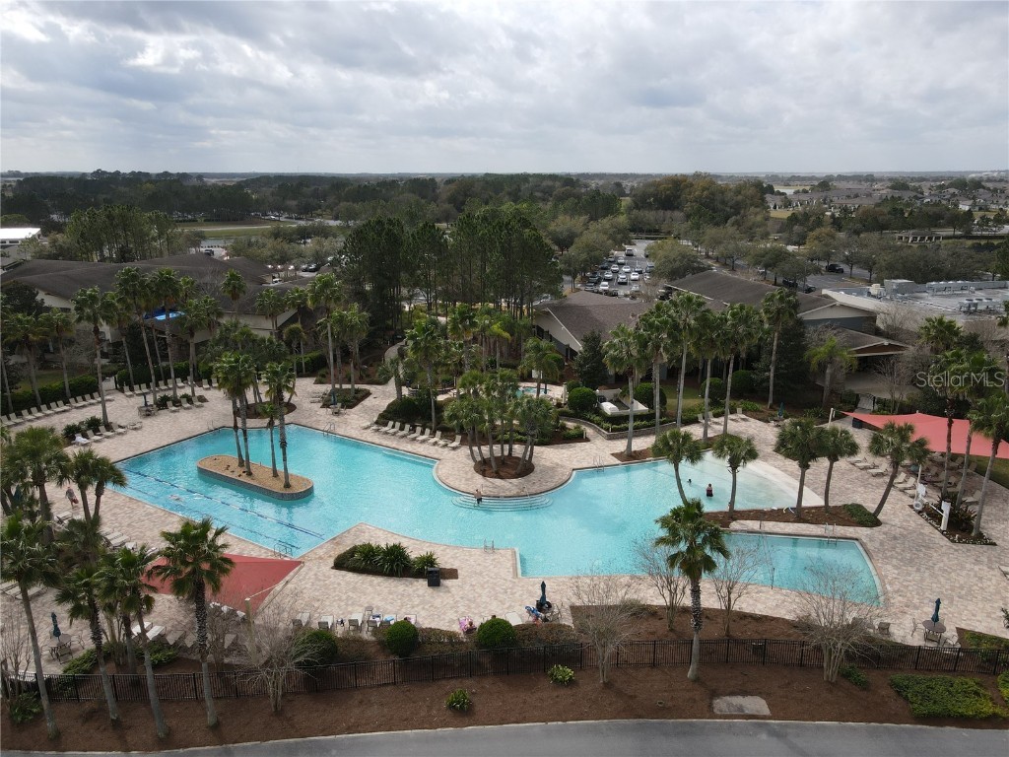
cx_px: 504
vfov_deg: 56.8
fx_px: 700
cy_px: 378
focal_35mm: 24
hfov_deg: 71.6
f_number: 2.8
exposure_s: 1/725
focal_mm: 4.5
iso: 100
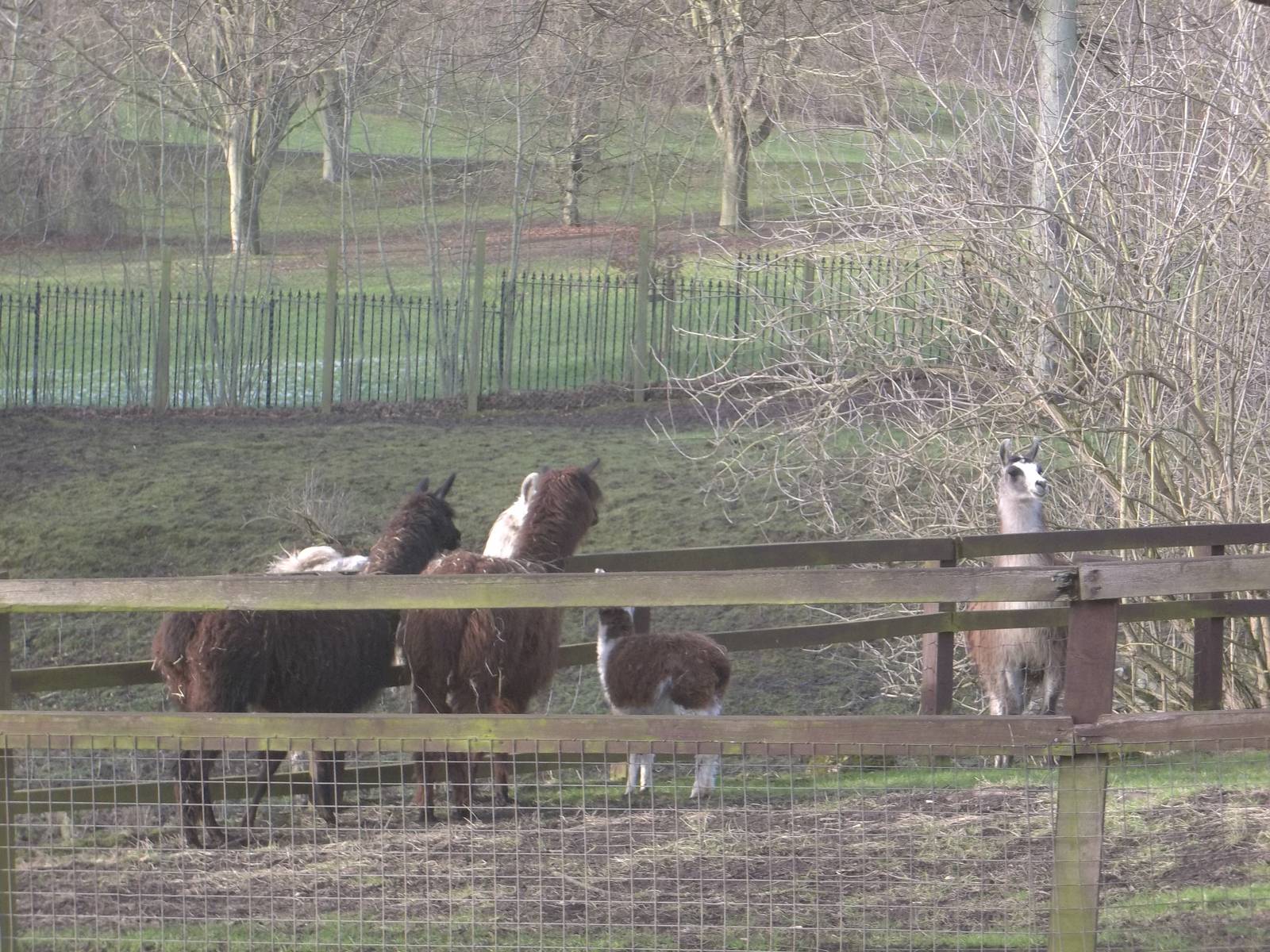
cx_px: 635
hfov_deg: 16.8
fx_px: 4293
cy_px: 476
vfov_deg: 12.7
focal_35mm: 117
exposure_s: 1/60
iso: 146
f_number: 5.1
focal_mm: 21
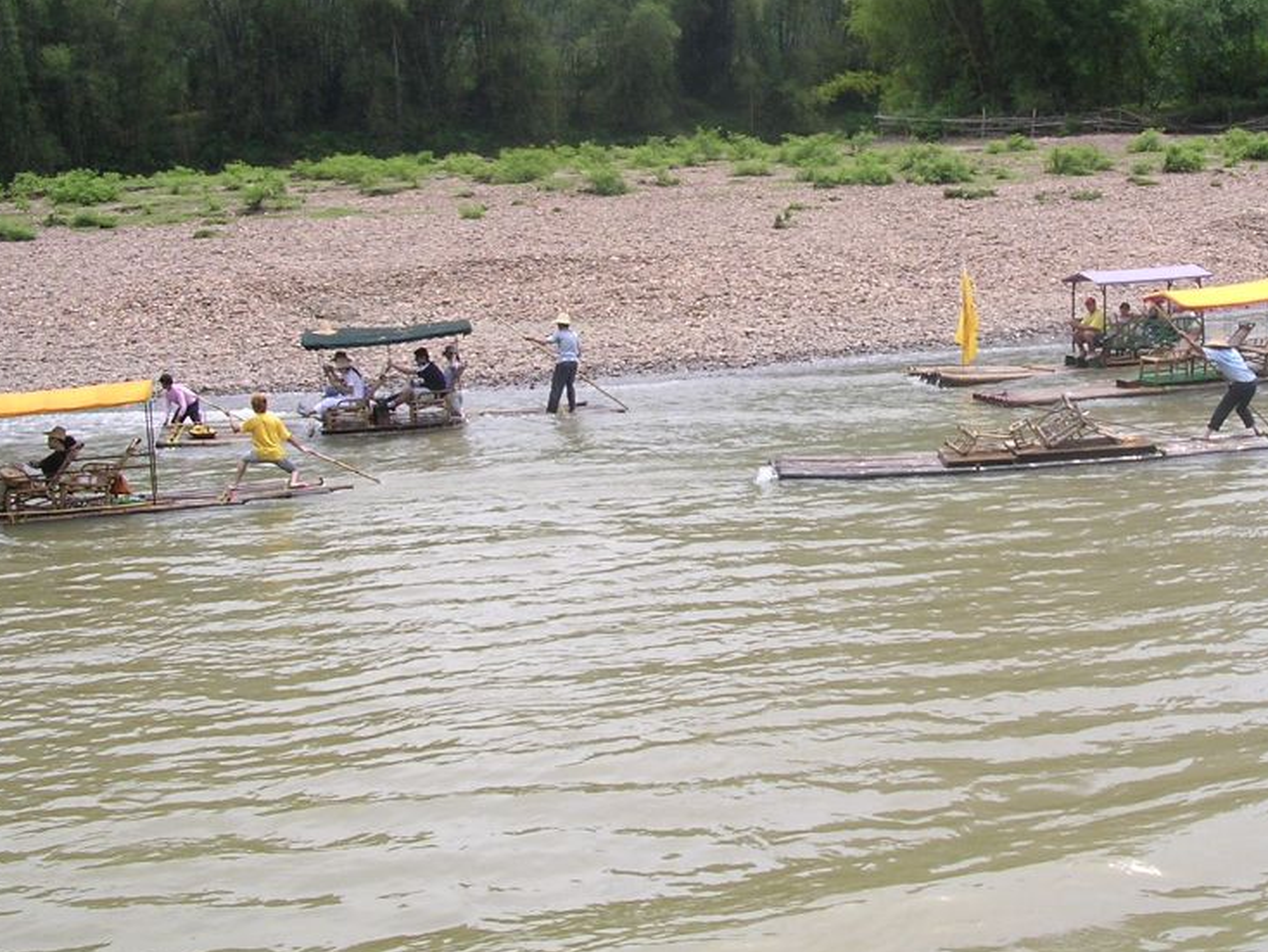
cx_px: 872
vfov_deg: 27.3
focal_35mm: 53
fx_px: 1942
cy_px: 297
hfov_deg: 35.7
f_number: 5.6
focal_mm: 5.8
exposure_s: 1/157
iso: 100
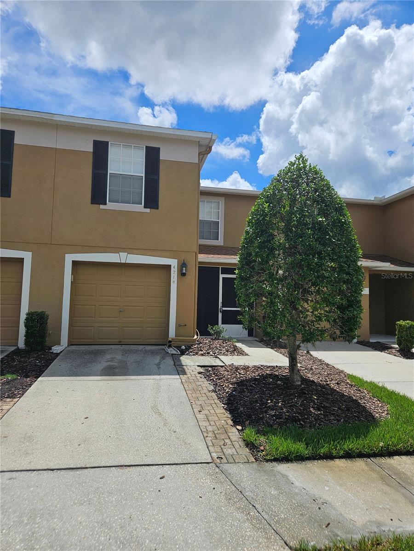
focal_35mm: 23
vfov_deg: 73.9
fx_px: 367
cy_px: 276
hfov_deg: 58.9
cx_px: 207
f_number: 1.8
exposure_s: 1/3768
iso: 25
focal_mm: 5.4
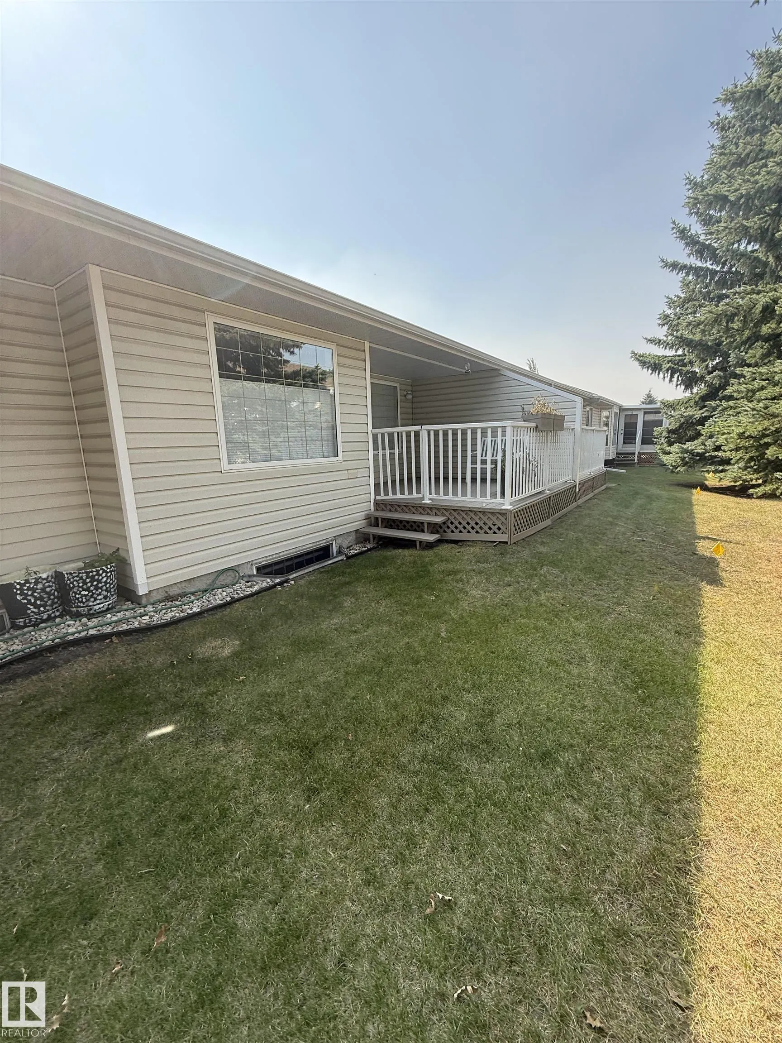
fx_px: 422
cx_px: 391
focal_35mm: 14
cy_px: 522
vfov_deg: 102.1
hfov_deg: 85.7
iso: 64
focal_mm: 2.22
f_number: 2.2
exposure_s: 1/549
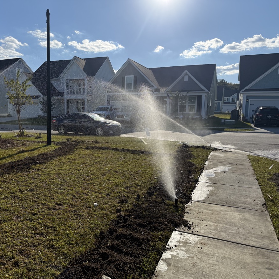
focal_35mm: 29
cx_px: 105
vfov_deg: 55.6
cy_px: 142
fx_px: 264
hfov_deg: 55.0
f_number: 1.78
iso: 125
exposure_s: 1/10309
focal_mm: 6.76
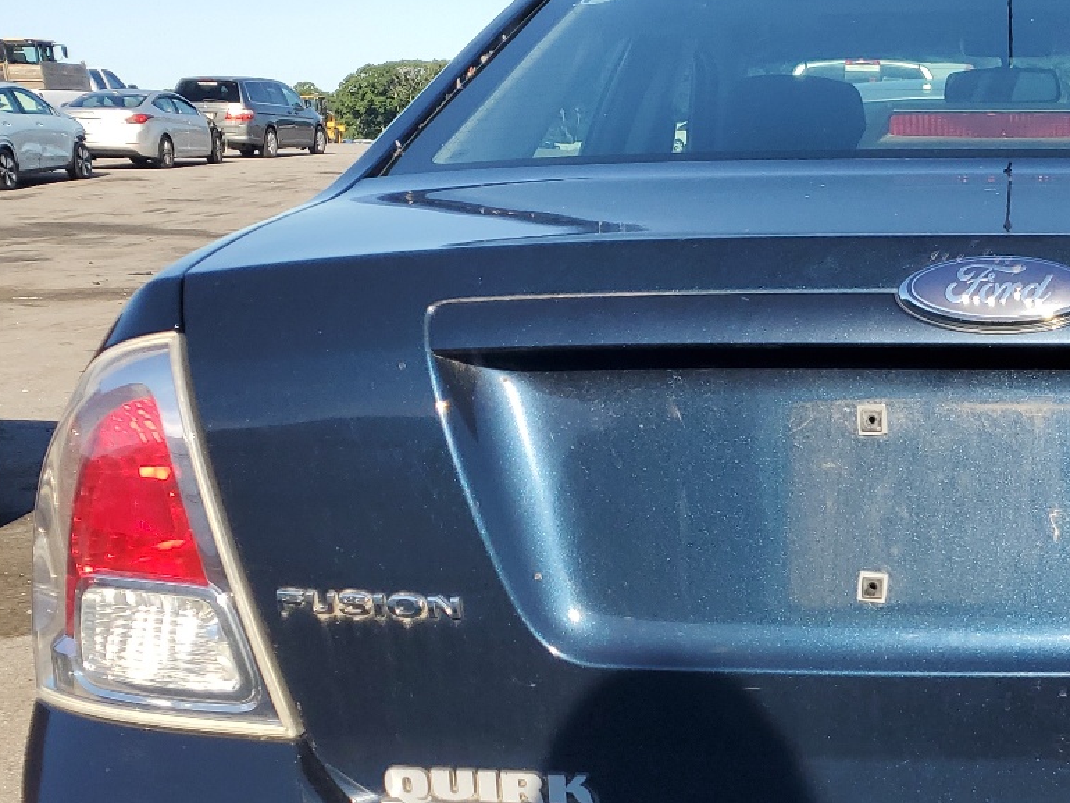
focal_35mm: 54
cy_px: 660
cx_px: 1016
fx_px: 1670
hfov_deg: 33.2
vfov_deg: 26.5
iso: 50
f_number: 1.5
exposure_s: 1/1667
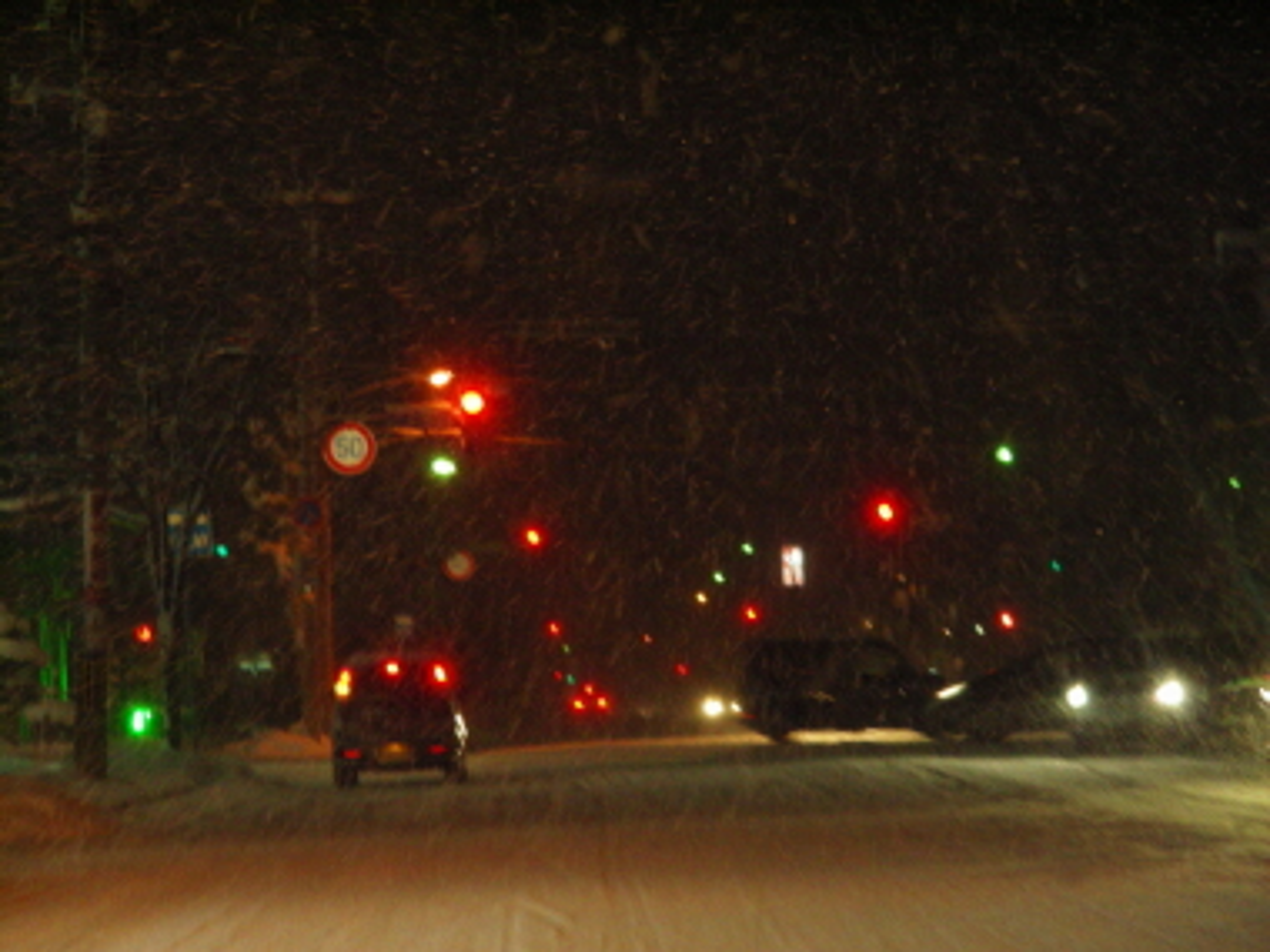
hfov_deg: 11.5
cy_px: 476
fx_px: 6310
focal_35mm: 172
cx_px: 635
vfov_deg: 8.6
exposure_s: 1/30
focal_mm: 28.7
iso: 415
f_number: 3.5
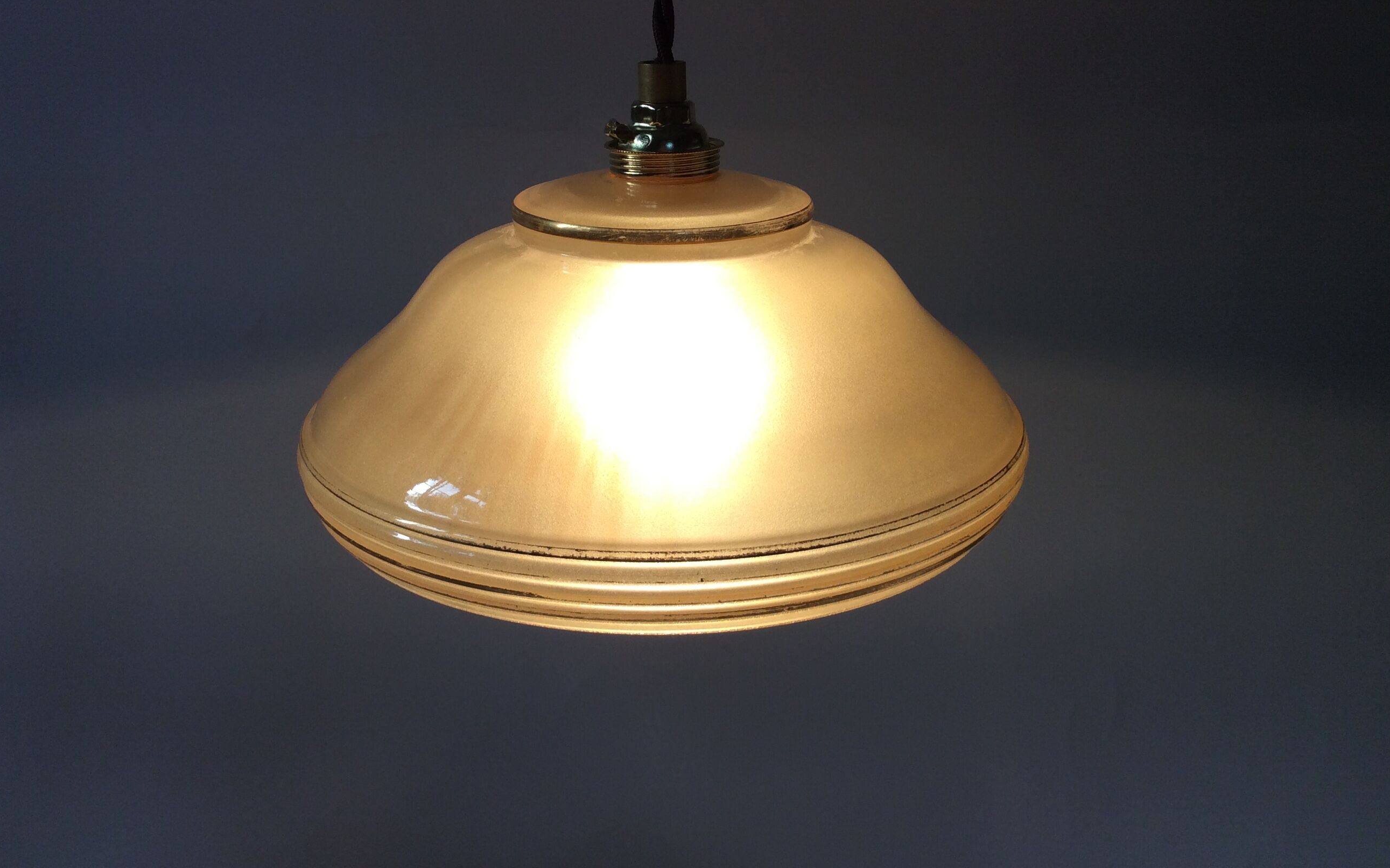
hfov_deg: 56.7
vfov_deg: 37.2
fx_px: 1288
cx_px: 695
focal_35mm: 34
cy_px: 382
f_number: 2.4
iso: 32
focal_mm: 3.3
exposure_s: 1/220
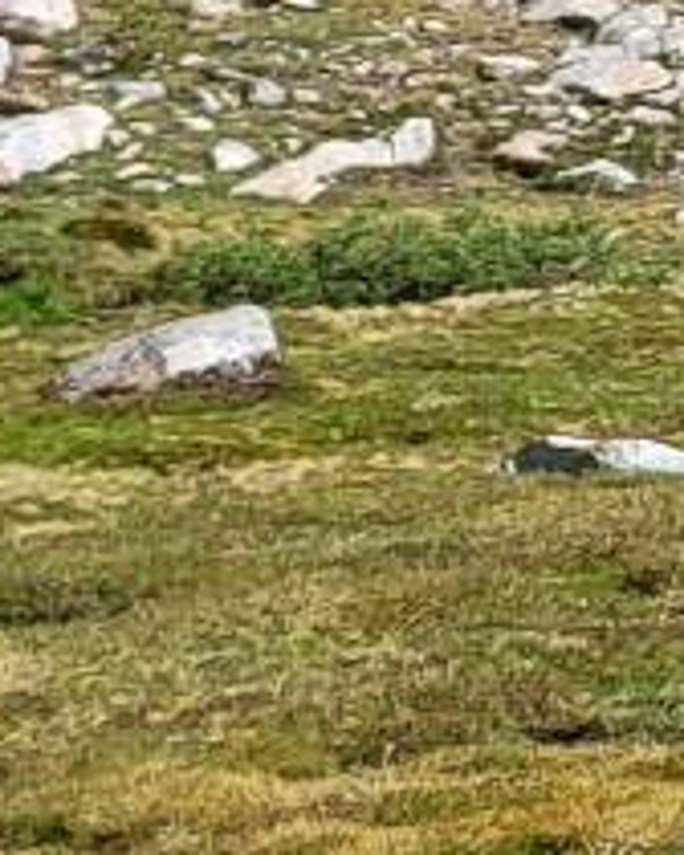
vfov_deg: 9.8
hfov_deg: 6.3
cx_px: 2936
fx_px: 4884
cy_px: -314
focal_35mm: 193
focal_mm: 5.4
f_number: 1.8
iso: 40
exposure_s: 1/2500
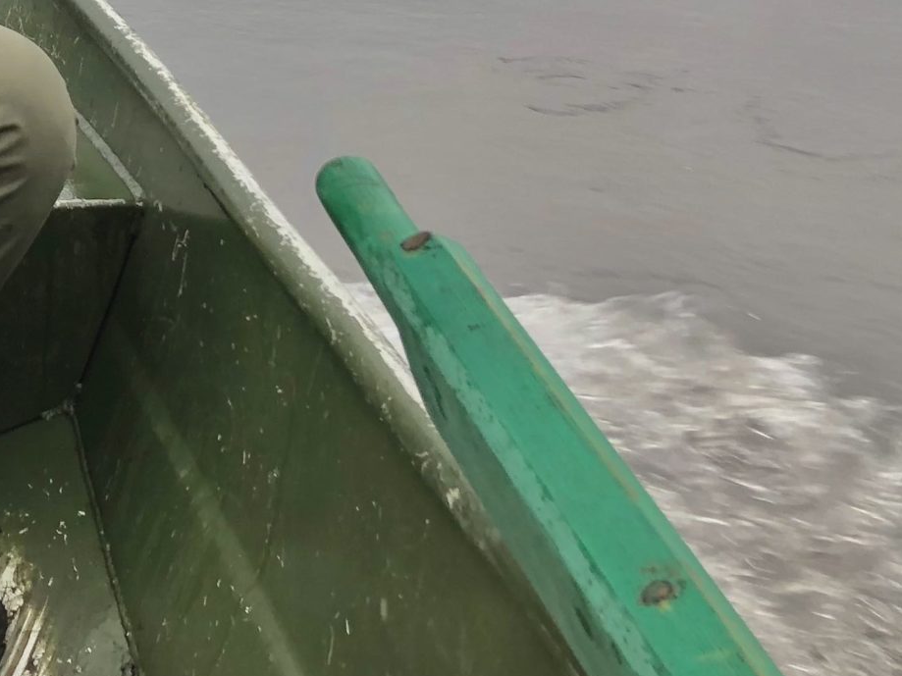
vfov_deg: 17.9
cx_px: -225
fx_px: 2032
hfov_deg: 22.7
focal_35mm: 78
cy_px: -157
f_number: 1.8
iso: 20
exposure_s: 1/176
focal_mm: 3.99
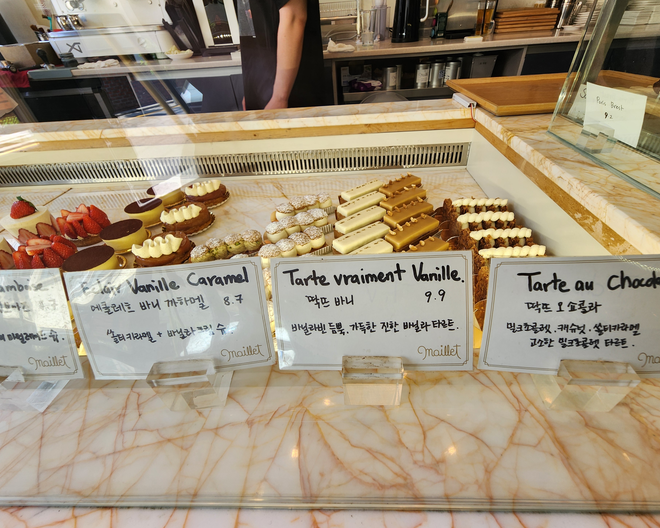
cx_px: 341
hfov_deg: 100.7
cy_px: 271
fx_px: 273
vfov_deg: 88.0
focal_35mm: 14
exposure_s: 1/60
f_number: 2.2
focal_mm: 2.2
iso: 50
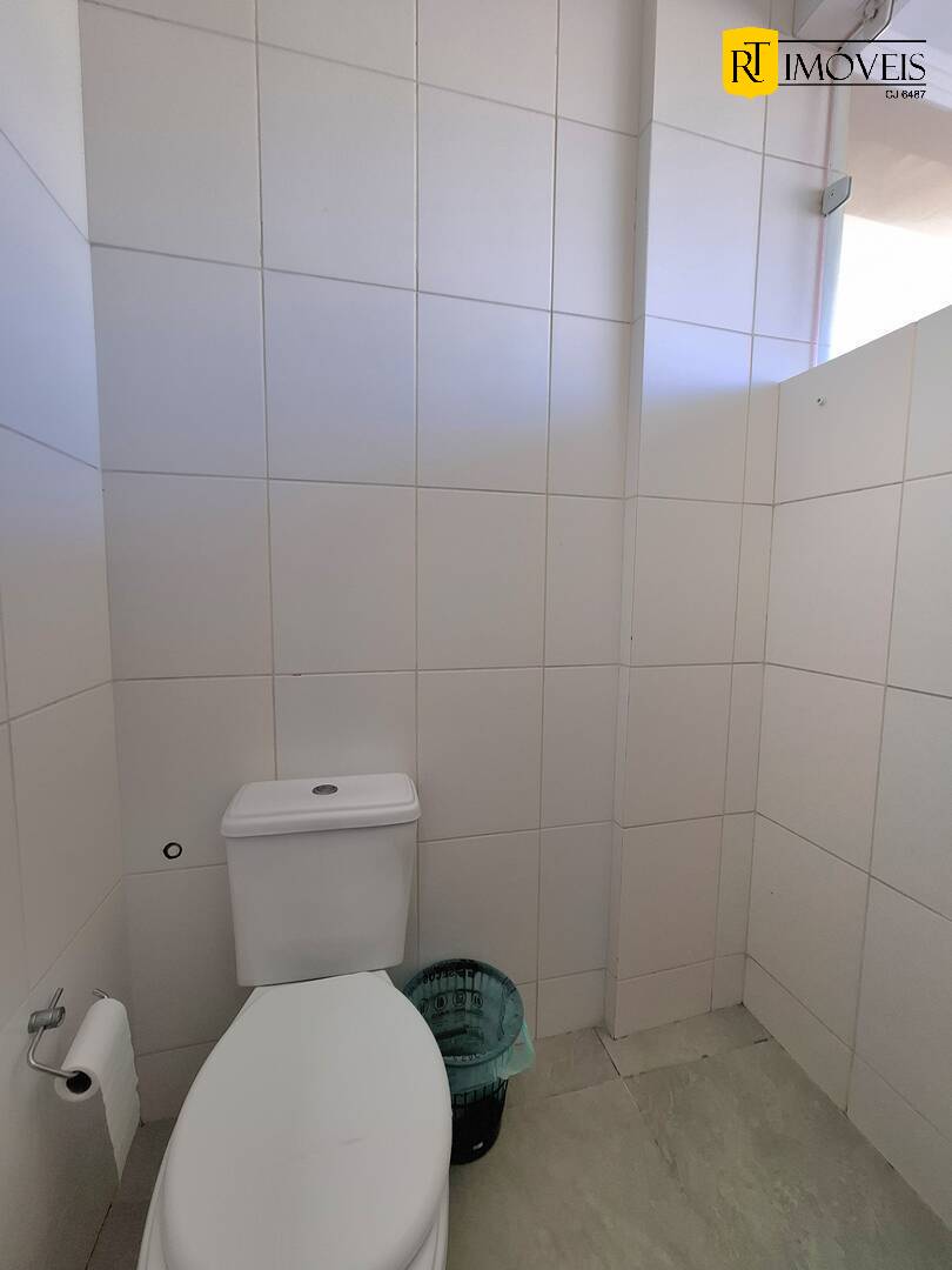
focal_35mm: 13
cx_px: 476
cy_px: 635
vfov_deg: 106.2
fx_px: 477
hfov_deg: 89.9
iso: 50
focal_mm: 1.74
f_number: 2.2
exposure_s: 1/40
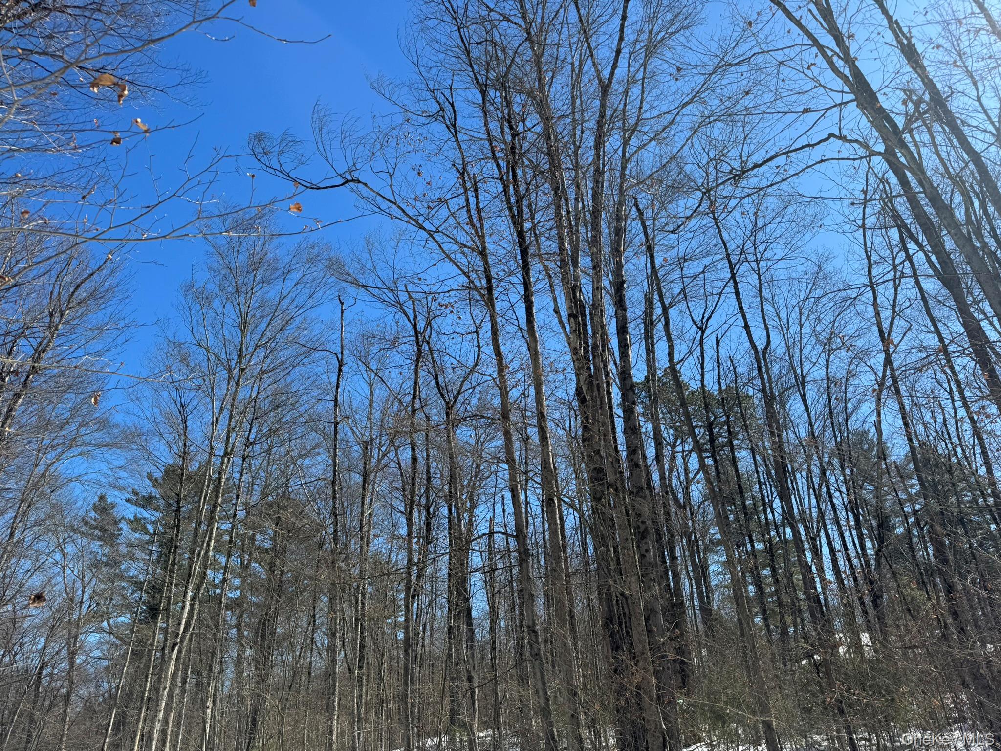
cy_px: 376
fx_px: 694
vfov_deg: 56.8
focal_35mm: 24
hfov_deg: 71.6
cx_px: 500
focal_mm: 6.76
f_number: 1.78
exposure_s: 1/3802
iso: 80
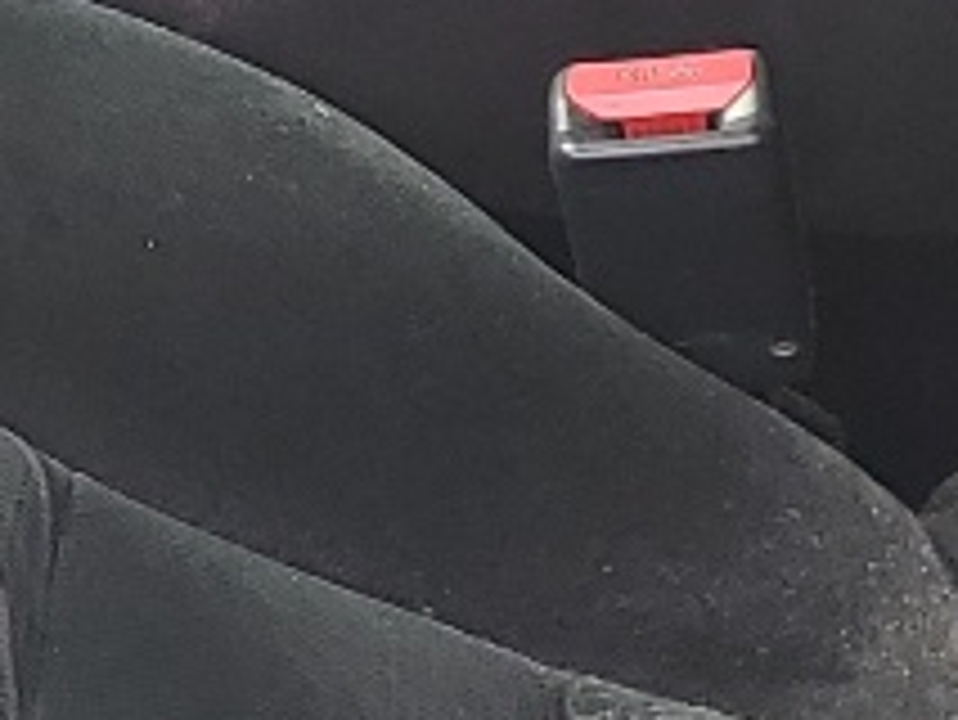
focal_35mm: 195
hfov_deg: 9.6
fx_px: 5400
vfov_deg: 7.6
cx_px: -792
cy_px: -130
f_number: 1.5
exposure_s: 1/135
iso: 50
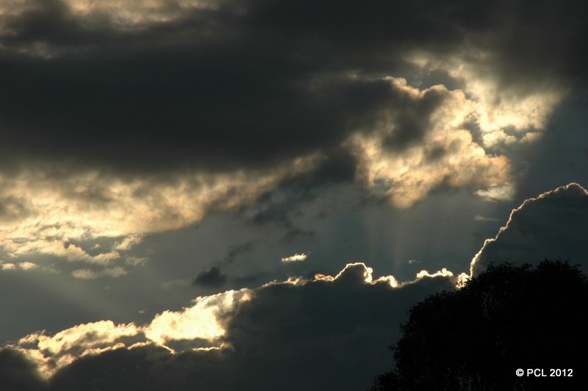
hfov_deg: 6.9
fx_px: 4896
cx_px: 294
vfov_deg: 4.6
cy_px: 196
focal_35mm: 300
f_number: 16
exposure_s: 1/500
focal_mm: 200
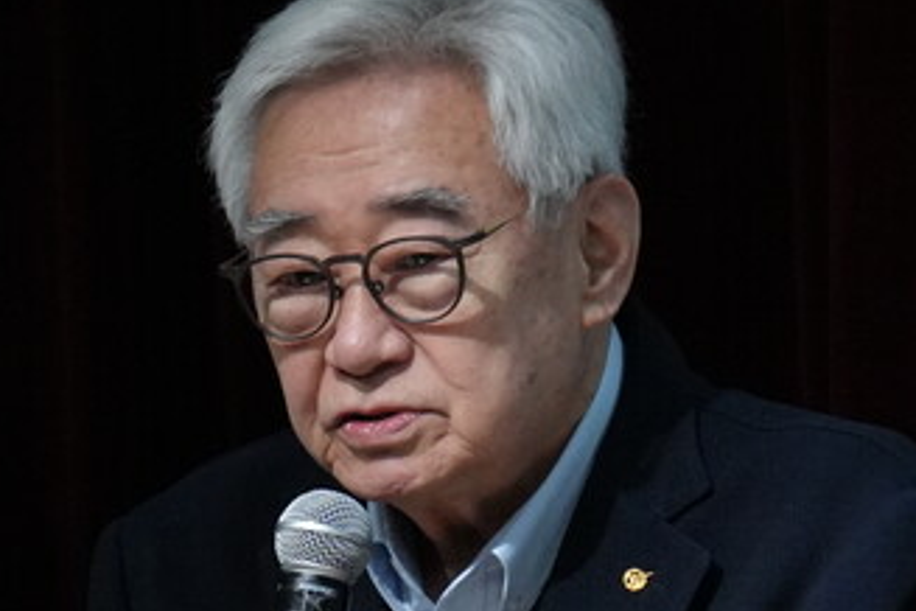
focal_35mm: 848
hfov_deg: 2.4
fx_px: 21566
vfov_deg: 1.6
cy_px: 771
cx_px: 258
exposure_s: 1/320
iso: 2500
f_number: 6.3
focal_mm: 171
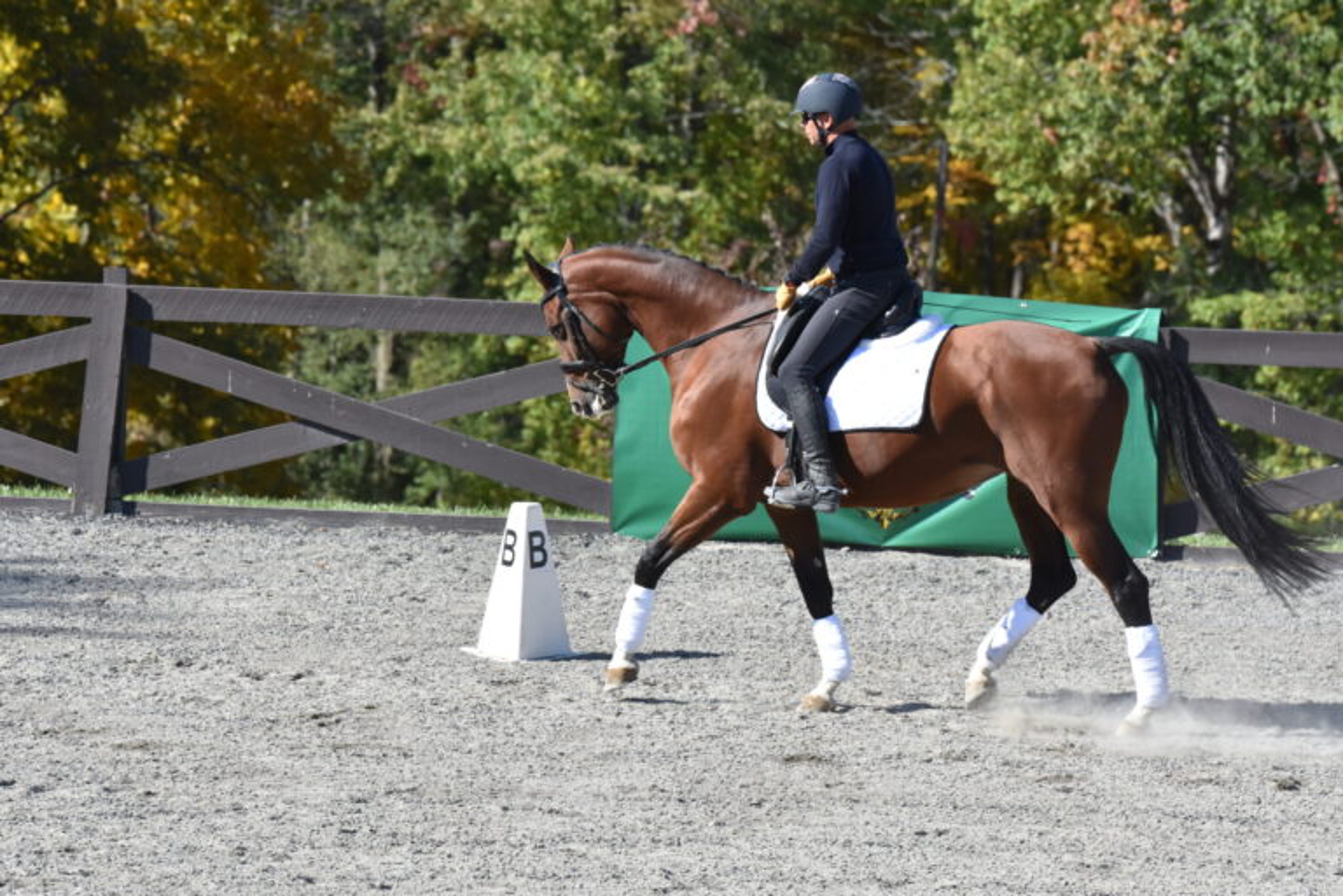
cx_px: 672
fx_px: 10631
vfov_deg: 4.8
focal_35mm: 285
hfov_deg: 7.2
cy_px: 448
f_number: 8
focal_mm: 190
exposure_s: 1/1000
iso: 560
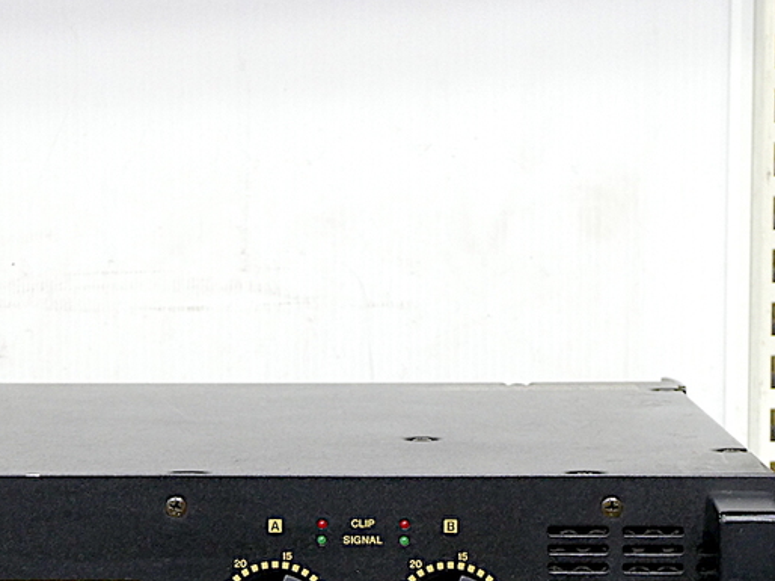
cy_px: 492
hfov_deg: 10.0
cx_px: 173
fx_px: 4431
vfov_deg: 7.5
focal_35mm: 198
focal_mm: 19
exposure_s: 1/5
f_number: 5.1
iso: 200
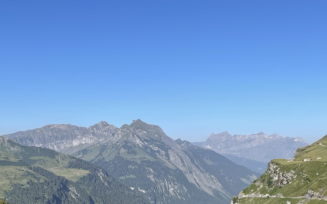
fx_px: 365
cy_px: 172
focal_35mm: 41
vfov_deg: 30.3
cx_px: 174
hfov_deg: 48.2
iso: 32
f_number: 1.6
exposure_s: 1/2817
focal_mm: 4.2
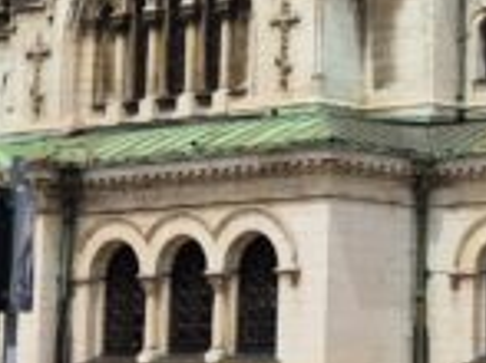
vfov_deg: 9.2
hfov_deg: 12.1
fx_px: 2245
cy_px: 20
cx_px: 575
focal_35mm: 160
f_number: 1.8
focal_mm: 5.4
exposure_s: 1/3856
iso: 25
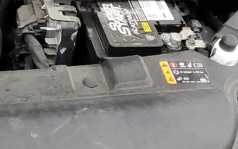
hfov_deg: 18.3
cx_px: -80
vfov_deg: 12.2
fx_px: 681
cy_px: -18
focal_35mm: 105
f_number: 1.5
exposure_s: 1/120
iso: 57
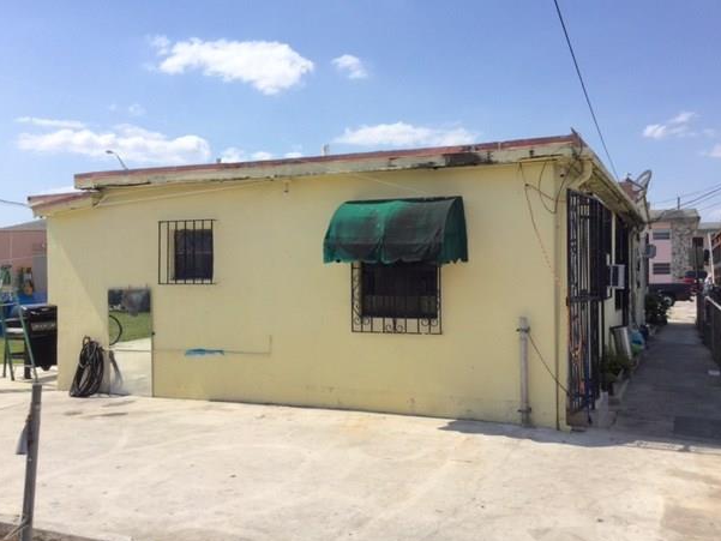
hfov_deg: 55.3
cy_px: 268
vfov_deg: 43.0
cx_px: 378
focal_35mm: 33
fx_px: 687
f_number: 2.4
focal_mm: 3.3
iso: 25
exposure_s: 1/1773
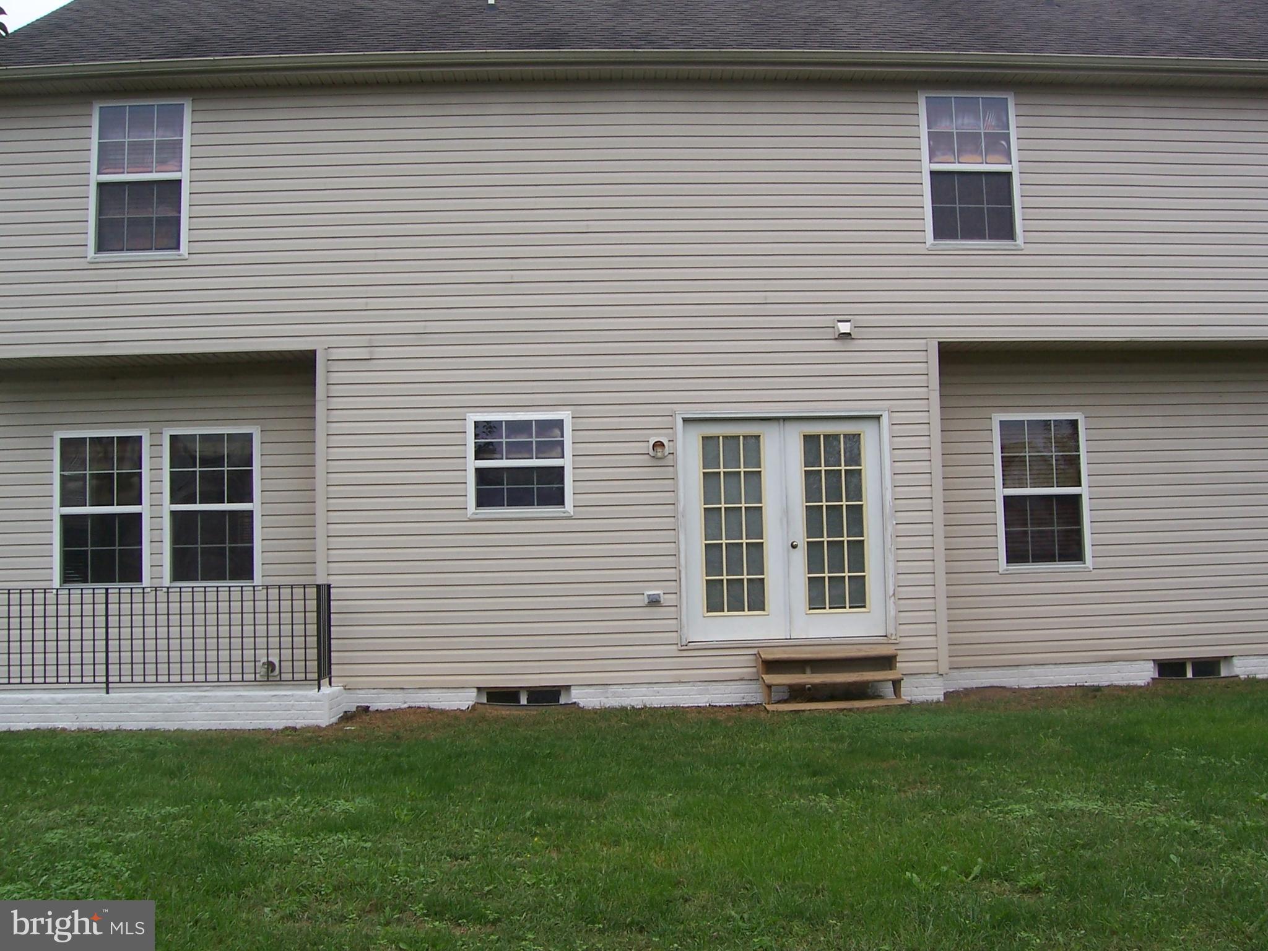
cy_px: 476
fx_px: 1319
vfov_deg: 39.7
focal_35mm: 36
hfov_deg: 51.4
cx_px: 634
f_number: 4.8
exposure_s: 1/180
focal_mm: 6
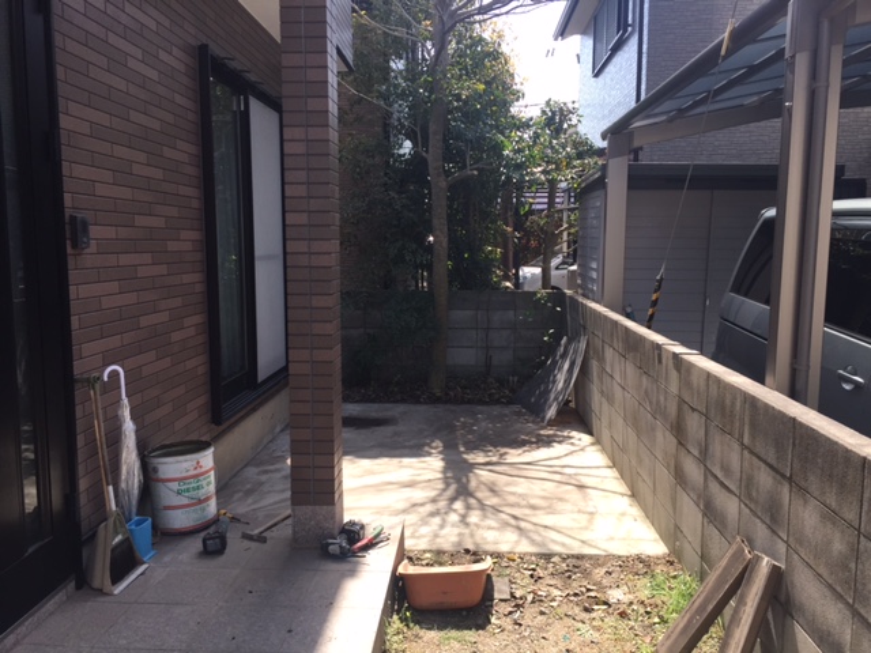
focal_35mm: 29
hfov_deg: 61.7
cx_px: 436
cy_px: 326
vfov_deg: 48.2
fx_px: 730
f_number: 2.2
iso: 32
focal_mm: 4.15
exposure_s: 1/599
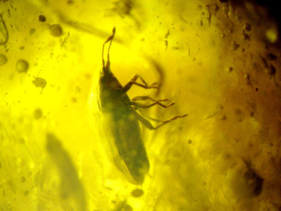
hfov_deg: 18.7
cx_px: 140
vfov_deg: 14.1
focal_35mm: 105
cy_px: 106
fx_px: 853
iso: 400
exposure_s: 1/40
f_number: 5
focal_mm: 17.4
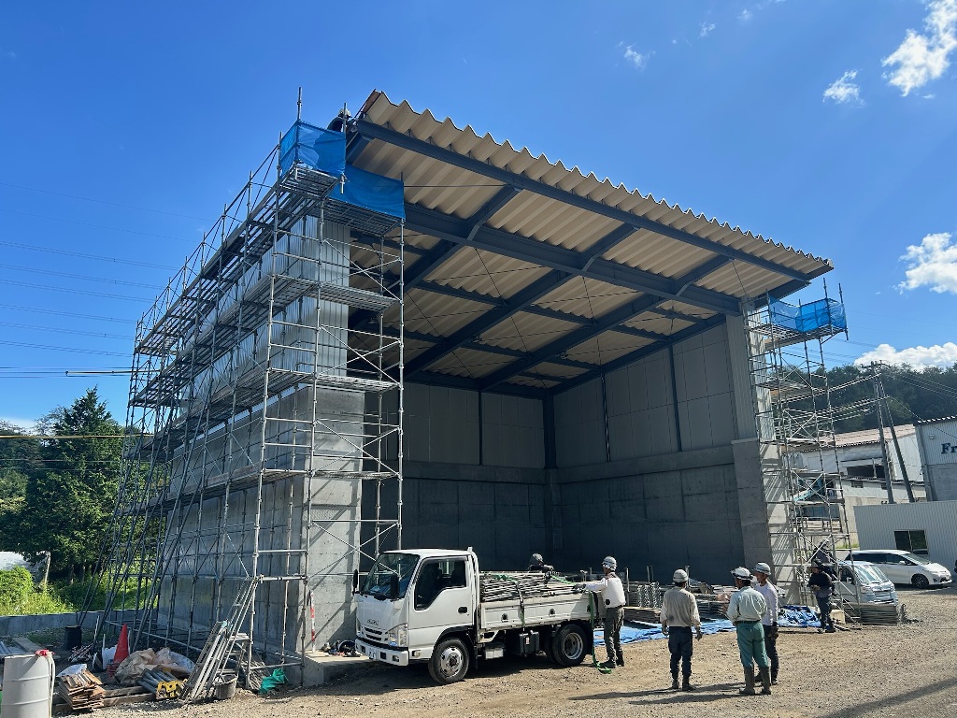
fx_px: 719
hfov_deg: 67.3
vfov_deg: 53.1
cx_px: 478
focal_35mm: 26
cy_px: 359
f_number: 1.5
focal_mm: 5.7
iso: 50
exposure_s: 1/1901
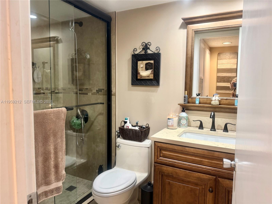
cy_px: 102
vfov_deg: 56.8
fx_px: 189
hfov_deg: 71.6
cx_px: 136
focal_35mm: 24
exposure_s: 1/60
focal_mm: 6.76
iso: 200
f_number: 1.78
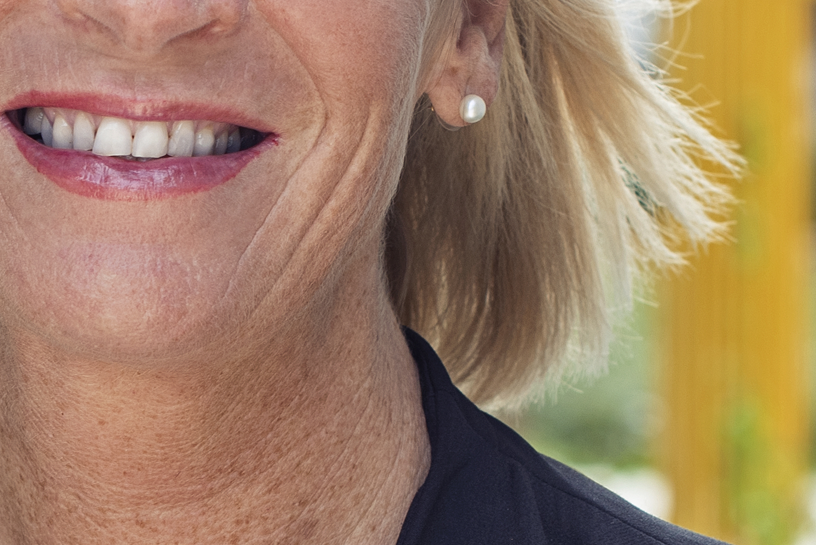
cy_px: 676
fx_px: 5850
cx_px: -84
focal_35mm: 258
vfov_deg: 5.3
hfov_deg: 7.9
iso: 80
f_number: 4.5
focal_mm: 50
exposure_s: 1/80
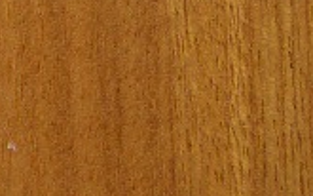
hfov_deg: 12.5
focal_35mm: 160
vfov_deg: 8.1
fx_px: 1364
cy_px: -57
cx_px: -146
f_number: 2.8
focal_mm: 8
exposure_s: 1/640
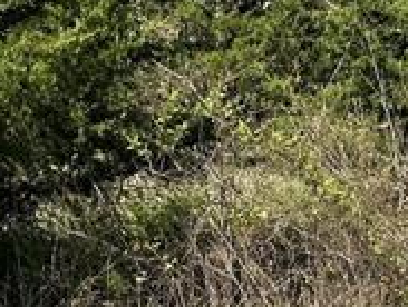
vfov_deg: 11.1
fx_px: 1582
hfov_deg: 14.6
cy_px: 240
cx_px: 346
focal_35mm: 134
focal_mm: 6.86
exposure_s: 1/2967
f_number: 1.78
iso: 80
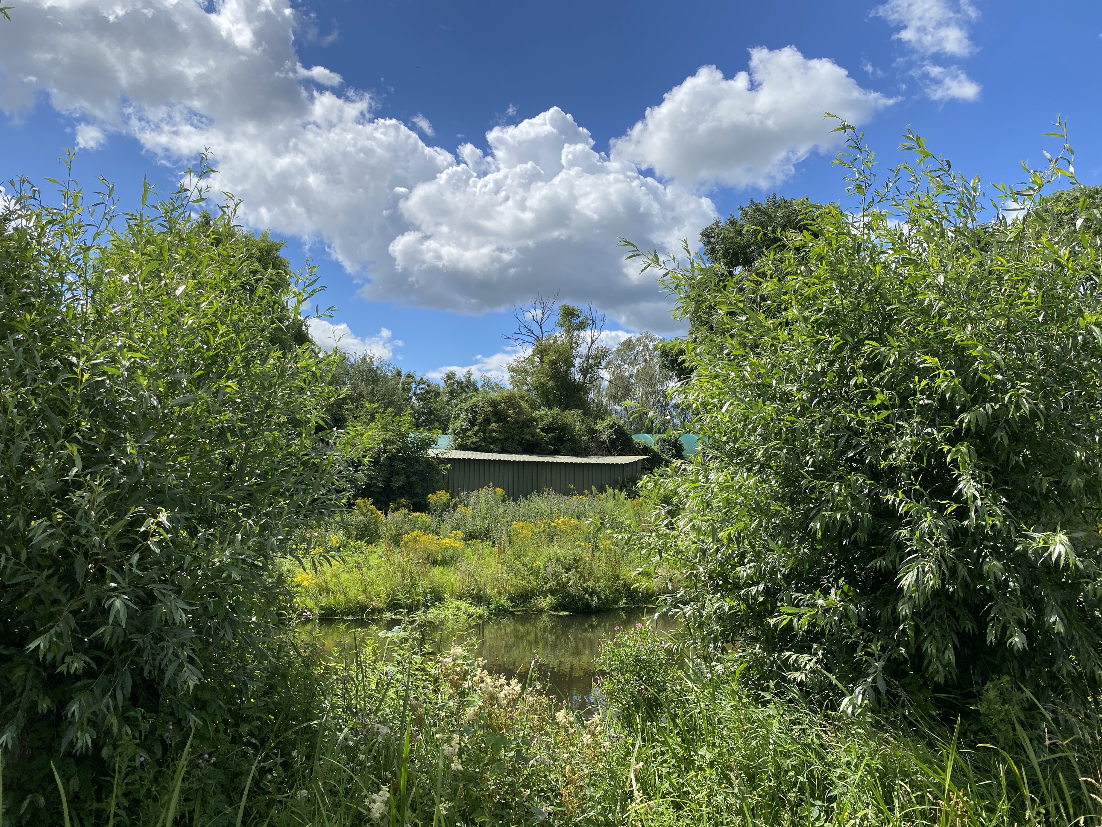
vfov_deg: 53.1
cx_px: 551
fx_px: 828
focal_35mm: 26
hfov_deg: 67.3
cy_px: 414
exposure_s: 1/3125
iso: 32
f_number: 1.8
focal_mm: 4.25
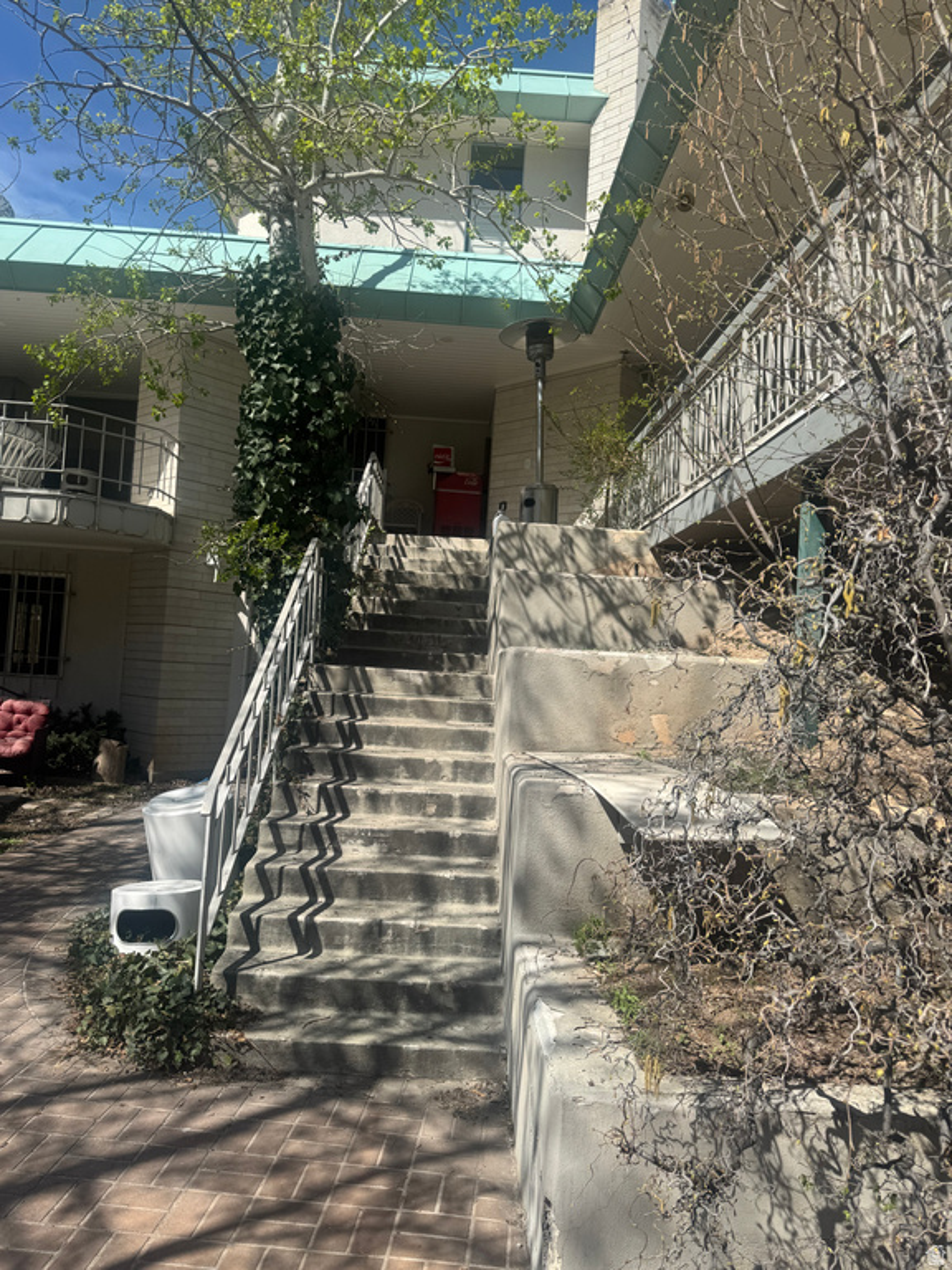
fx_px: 880
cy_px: 635
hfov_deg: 56.8
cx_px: 476
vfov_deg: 71.6
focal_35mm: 24
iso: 80
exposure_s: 1/4310
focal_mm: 6.76
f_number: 1.78
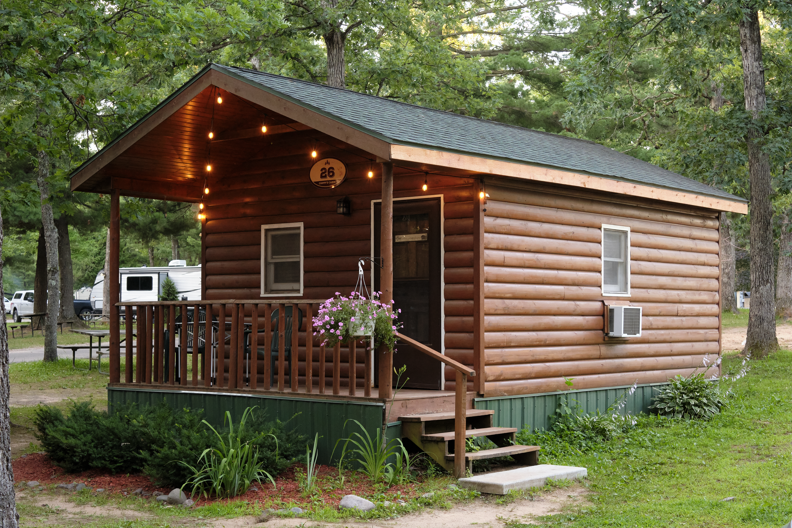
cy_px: 264
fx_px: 1166
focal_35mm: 53
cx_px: 396
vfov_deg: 25.5
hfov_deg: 37.5
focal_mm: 35
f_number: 5.6
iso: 1250
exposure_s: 1/60
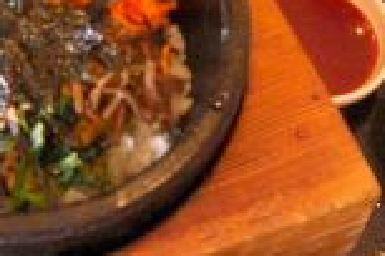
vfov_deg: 13.3
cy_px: 90
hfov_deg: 19.8
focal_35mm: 103
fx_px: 1101
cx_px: 181
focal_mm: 7.9
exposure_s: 1/80
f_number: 2.8
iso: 800
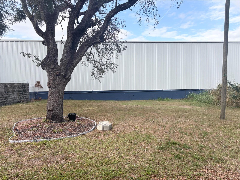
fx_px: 180
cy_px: 90
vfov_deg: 53.1
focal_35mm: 26
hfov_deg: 67.3
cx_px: 120
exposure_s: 1/732
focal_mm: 5.96
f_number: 1.6
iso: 50
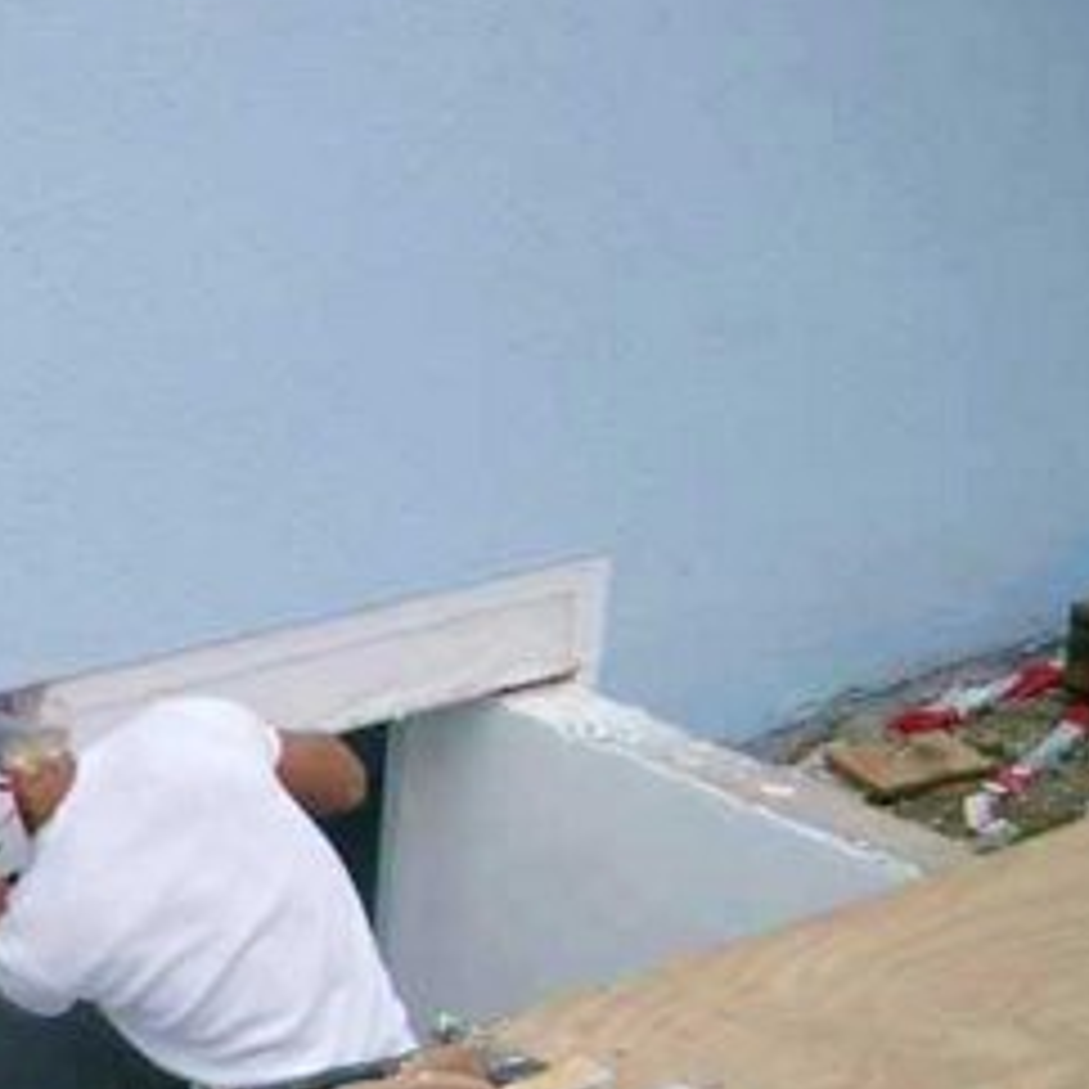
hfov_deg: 20.1
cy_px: 940
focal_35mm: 81
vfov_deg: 21.0
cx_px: -194
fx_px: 2883
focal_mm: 7.6
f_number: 2.6
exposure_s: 1/500
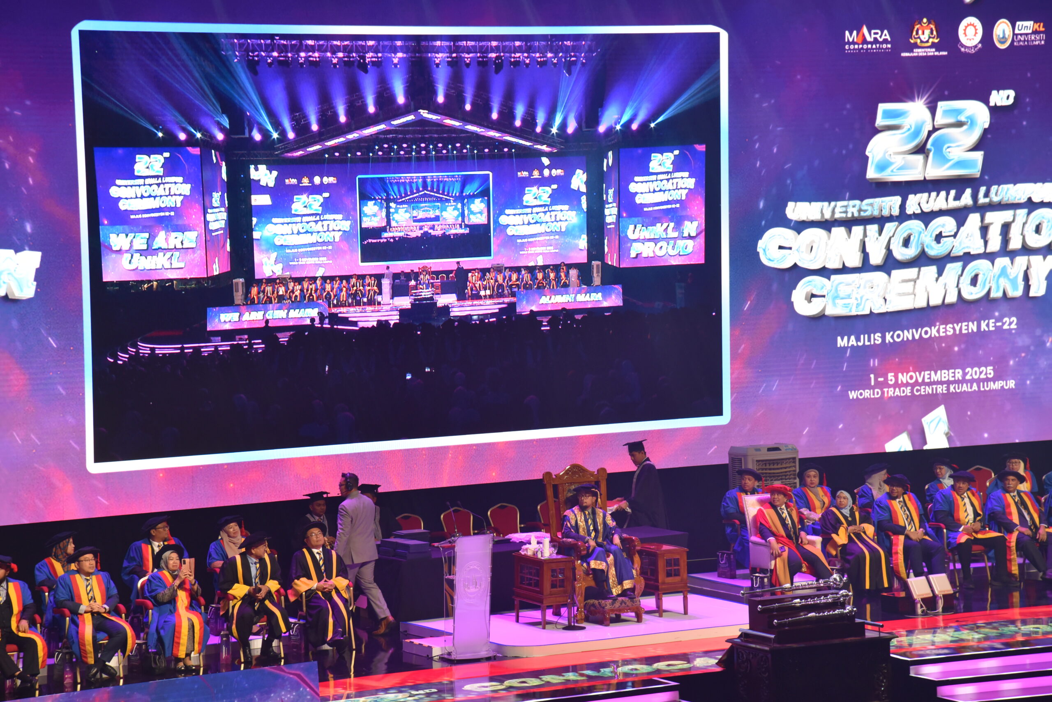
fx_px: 3508
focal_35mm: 120
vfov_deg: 11.4
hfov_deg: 17.1
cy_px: 351
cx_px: 526
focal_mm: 120
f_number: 6.3
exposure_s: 1/160
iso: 2000
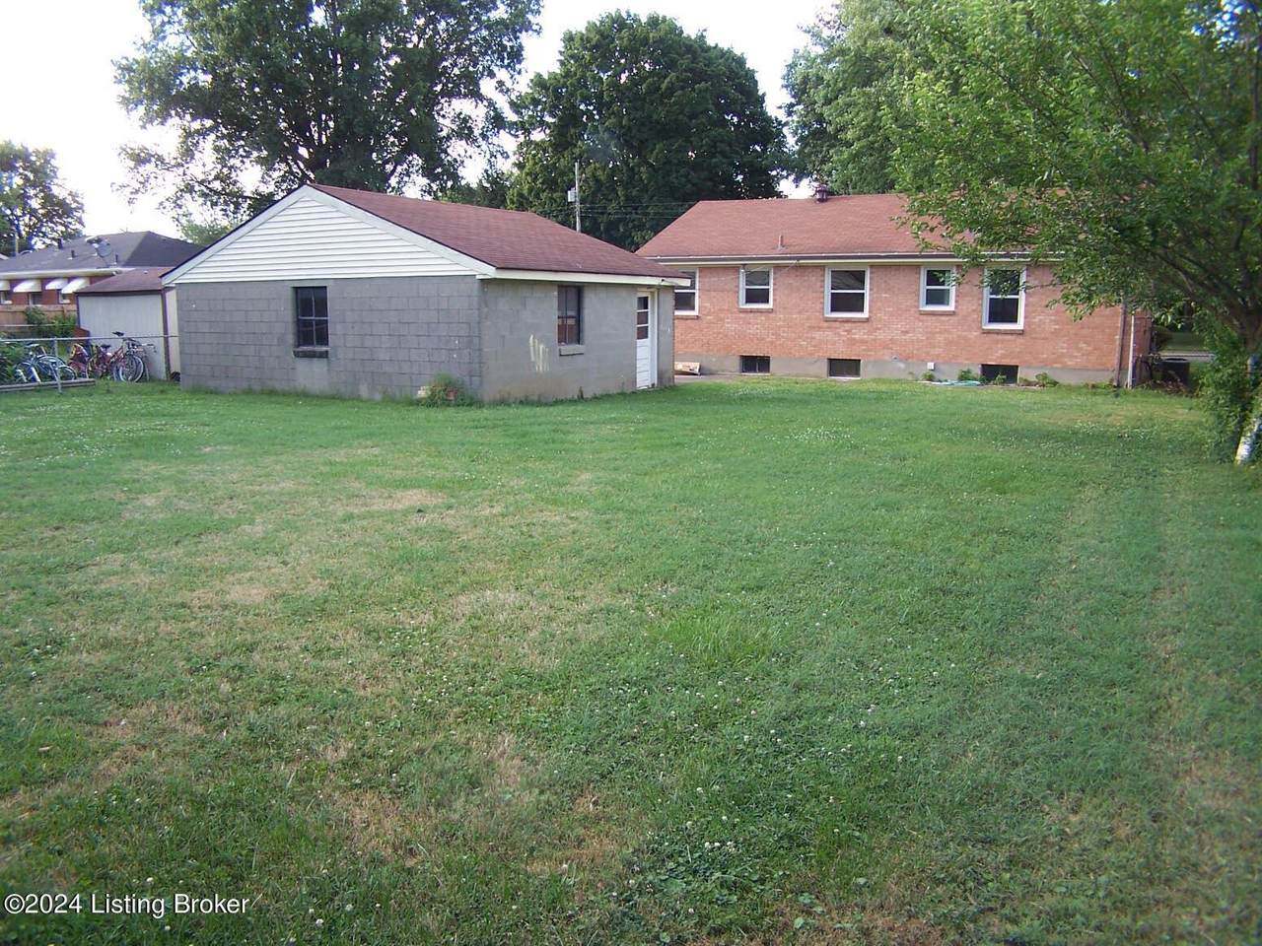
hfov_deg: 49.0
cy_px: 473
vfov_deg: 37.7
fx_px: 1385
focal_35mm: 38
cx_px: 631
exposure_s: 1/90
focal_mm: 6.3
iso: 80
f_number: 2.8
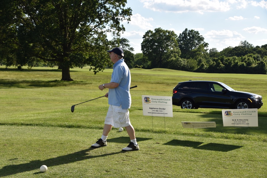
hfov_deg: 32.4
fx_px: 460
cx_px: 134
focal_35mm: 62
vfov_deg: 21.9
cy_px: 89
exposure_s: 1/200
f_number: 8
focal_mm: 62
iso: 100
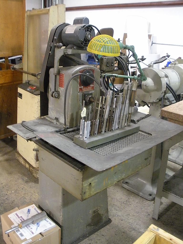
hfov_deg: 39.7
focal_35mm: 36
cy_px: 122
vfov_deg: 51.4
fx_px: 254
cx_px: 92
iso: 400
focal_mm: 6.3
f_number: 3.5
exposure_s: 1/9.4
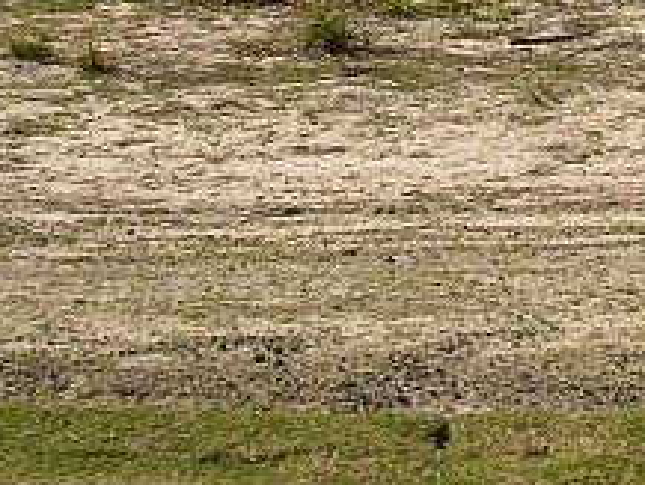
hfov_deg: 13.4
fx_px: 2610
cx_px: 939
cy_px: -232
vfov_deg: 10.3
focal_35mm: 140
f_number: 4.9
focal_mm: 6.3
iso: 50
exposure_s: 1/512
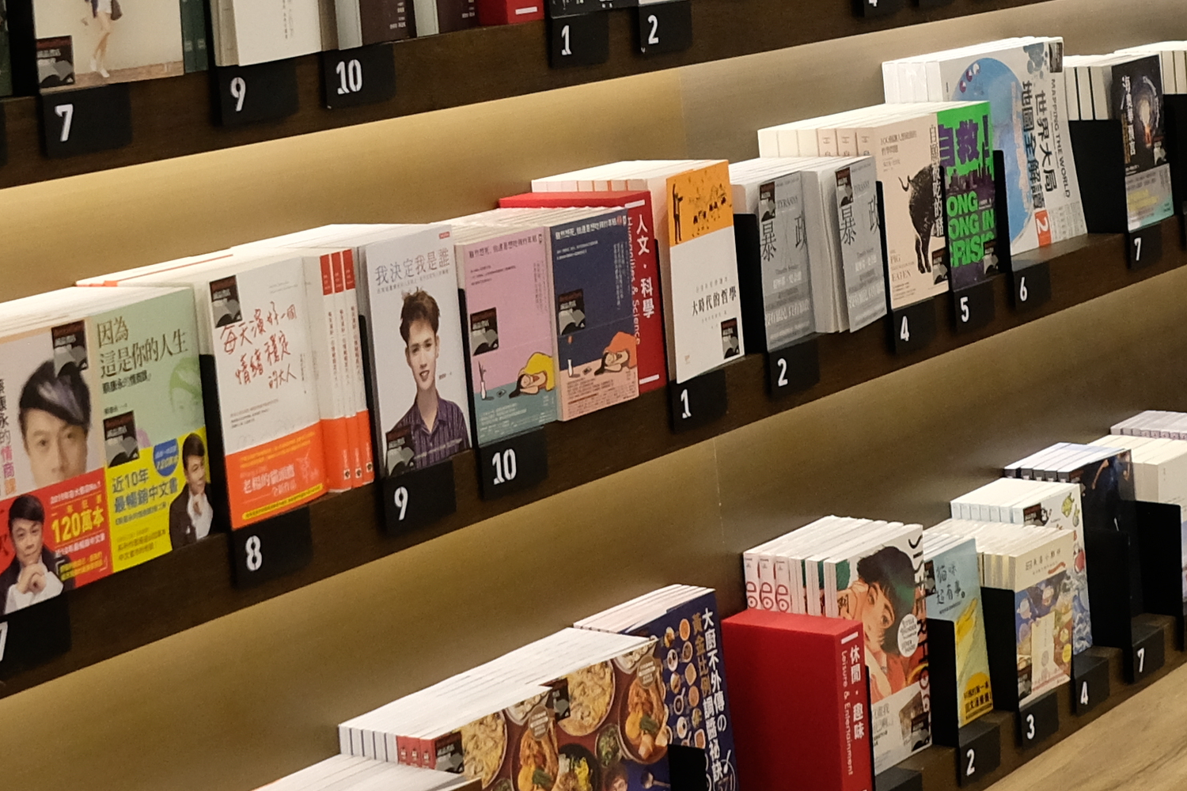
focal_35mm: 96
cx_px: 735
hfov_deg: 21.2
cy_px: -46
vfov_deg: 14.0
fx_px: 3165
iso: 1250
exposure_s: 1/250
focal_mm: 16
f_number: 2.8
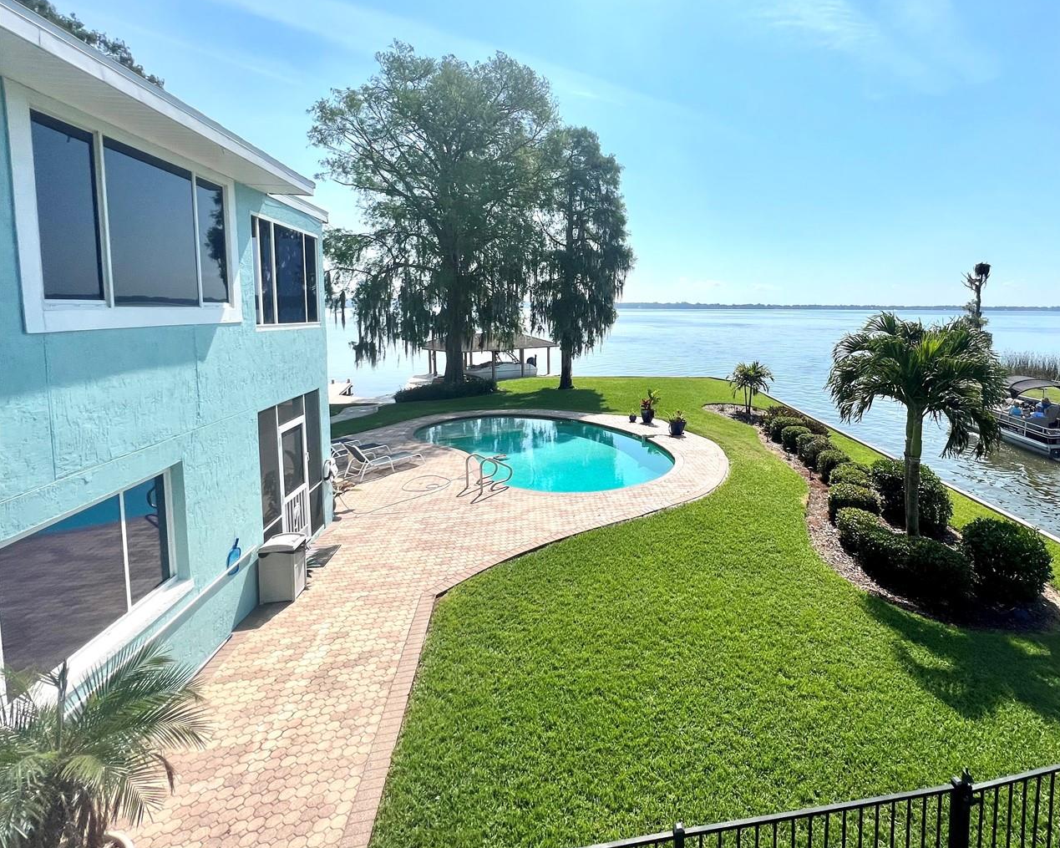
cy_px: 350
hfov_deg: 91.1
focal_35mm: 16
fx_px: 502
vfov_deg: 79.7
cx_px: 667
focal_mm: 1.57
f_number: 1.8
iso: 32
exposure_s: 1/3534
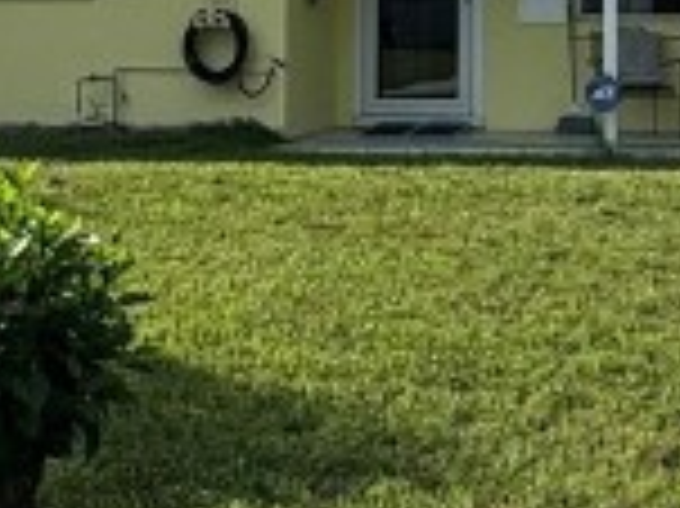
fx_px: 1865
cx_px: 666
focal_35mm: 95
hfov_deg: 20.1
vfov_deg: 15.0
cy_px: -90
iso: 50
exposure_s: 1/2342
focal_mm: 2.22
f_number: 2.2
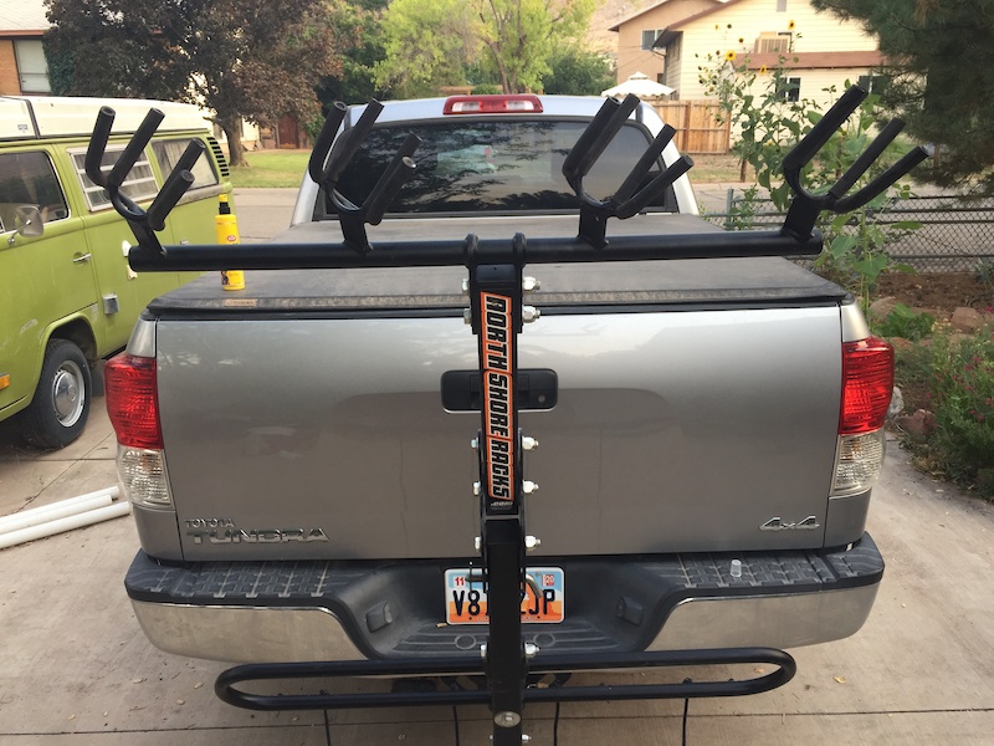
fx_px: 833
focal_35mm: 29
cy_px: 373
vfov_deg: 48.2
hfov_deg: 61.7
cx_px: 497
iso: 40
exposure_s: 1/60
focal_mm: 4.15
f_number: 2.2
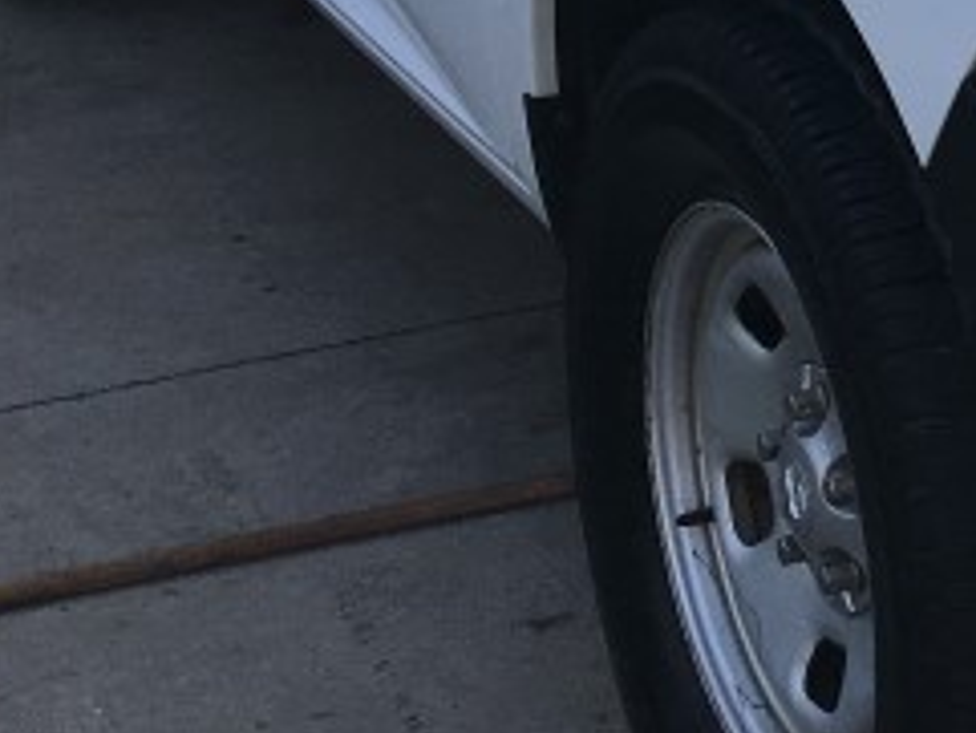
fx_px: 3470
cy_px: -166
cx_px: 1438
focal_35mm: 123
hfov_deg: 14.9
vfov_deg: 11.8
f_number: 2.2
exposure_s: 1/746
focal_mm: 4.15
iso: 25
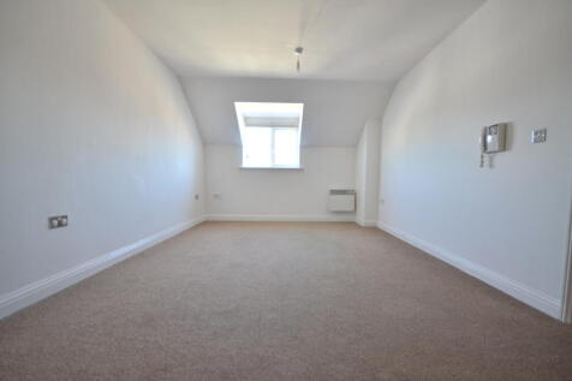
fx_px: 238
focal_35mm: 15
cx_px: 286
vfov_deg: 77.3
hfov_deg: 100.4
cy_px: 190
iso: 500
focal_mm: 10
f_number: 4
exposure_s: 1/60
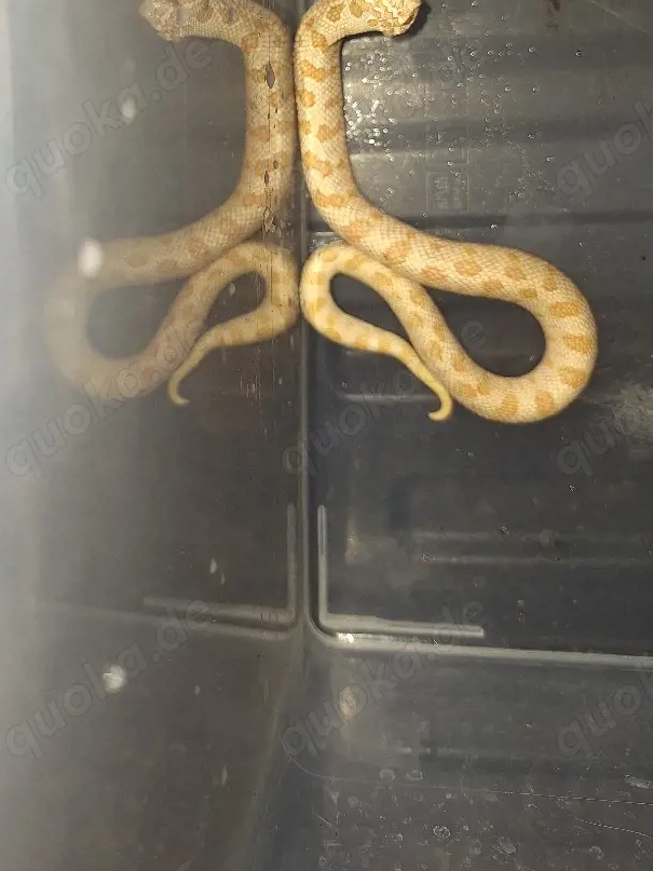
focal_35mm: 38
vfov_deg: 46.0
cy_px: 154
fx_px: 956
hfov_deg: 37.0
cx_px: 185
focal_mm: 5.54
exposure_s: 1/100
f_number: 1.8
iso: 64
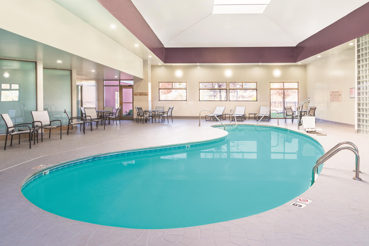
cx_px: 184
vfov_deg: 67.4
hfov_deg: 90.0
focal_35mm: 18
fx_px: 184
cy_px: 123
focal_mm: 18
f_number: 11
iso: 400
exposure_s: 1/3
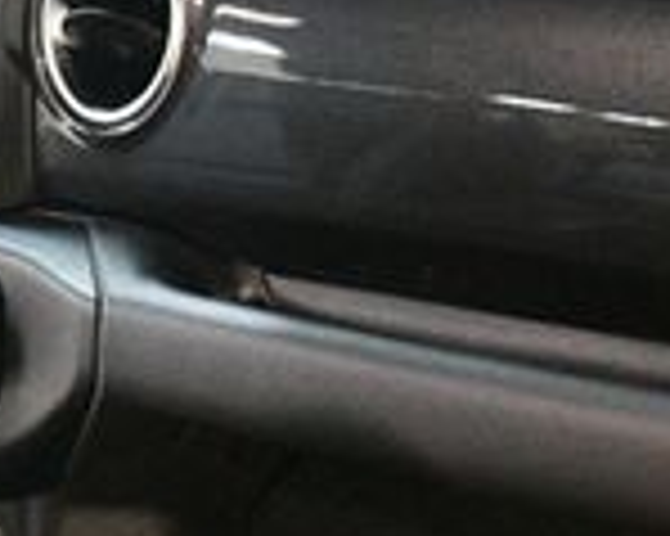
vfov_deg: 11.5
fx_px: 2636
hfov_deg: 14.5
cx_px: 216
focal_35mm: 133
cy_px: 432
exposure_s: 1/60
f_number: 3.5
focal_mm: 22
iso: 6400
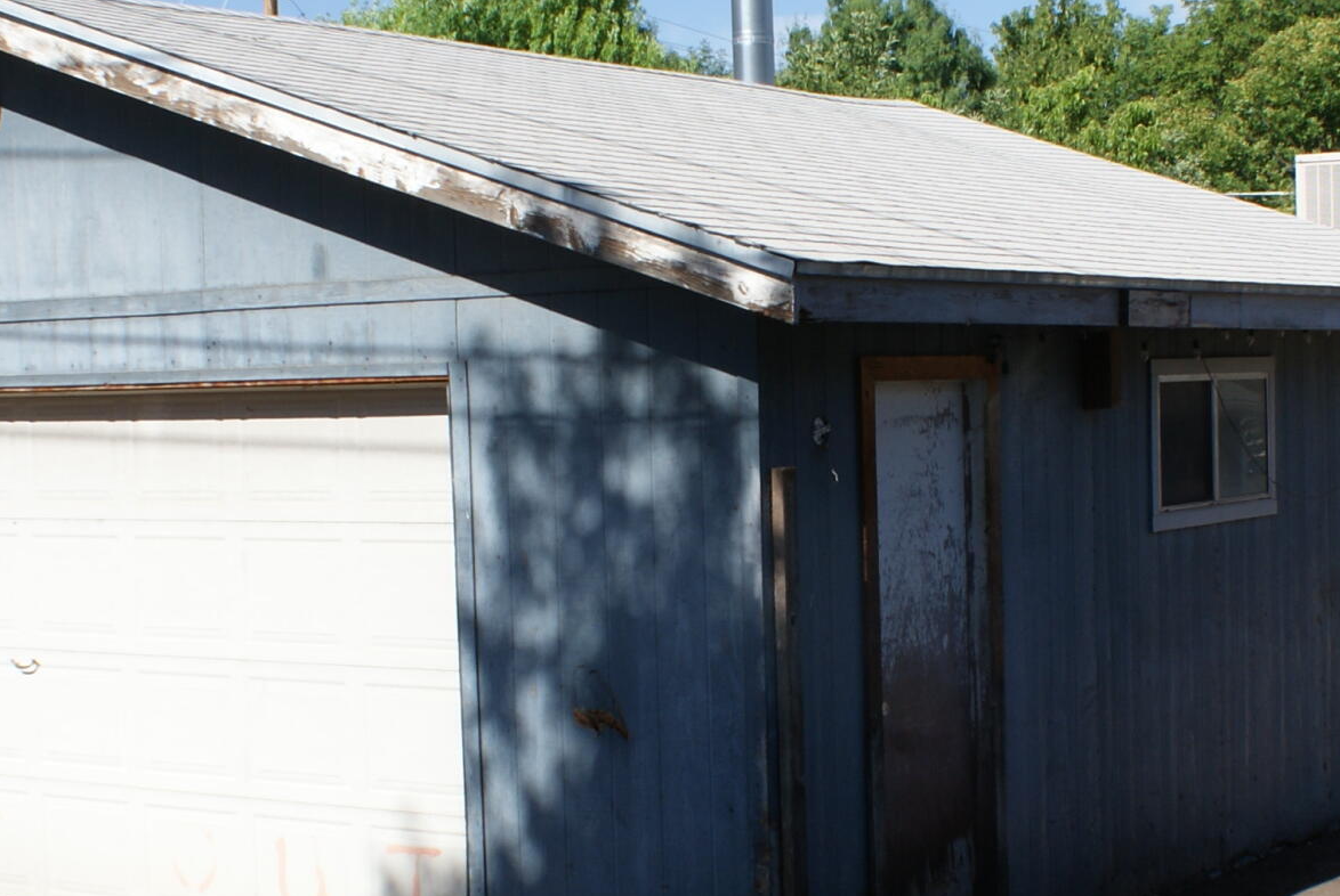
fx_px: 2572
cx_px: 851
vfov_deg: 19.8
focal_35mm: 69
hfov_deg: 29.1
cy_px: 478
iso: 100
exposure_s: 1/160
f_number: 10
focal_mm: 18
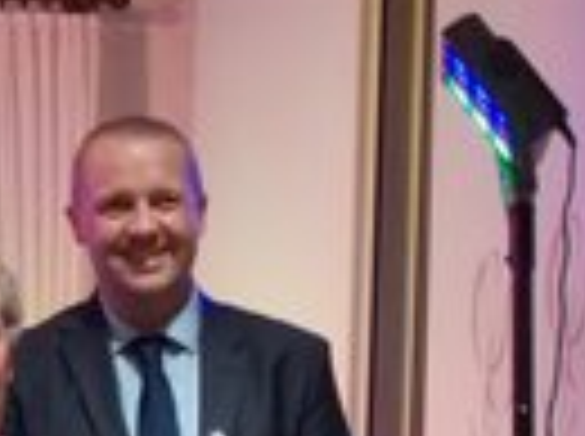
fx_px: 2210
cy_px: 524
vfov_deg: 11.1
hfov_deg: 14.6
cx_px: -104
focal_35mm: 131
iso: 400
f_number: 3.4
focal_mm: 6.1
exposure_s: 1/4
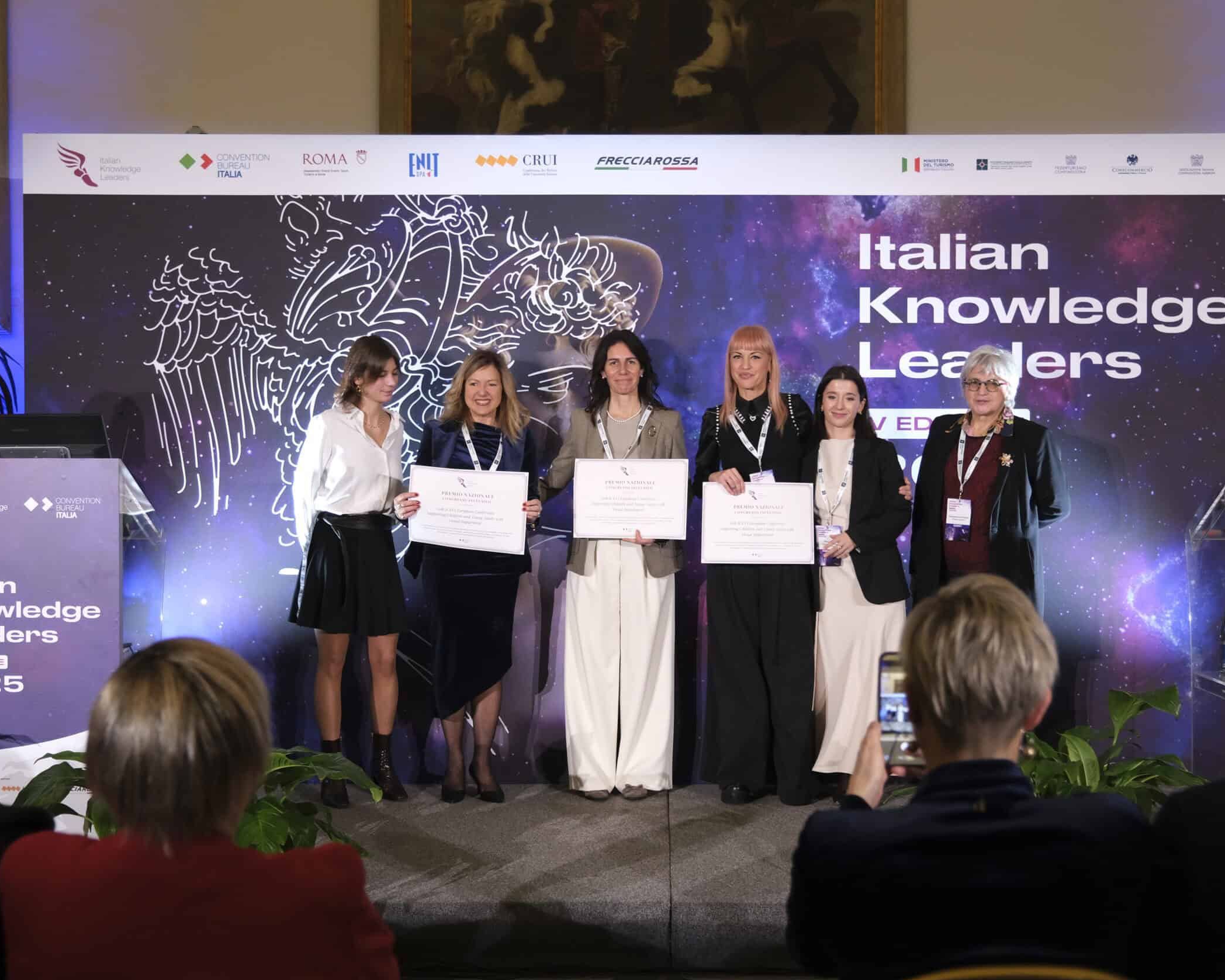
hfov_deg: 39.5
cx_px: 641
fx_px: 1704
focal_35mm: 47
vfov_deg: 32.1
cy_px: 489
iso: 1000
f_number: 2.8
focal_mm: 27.4
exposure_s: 1/125
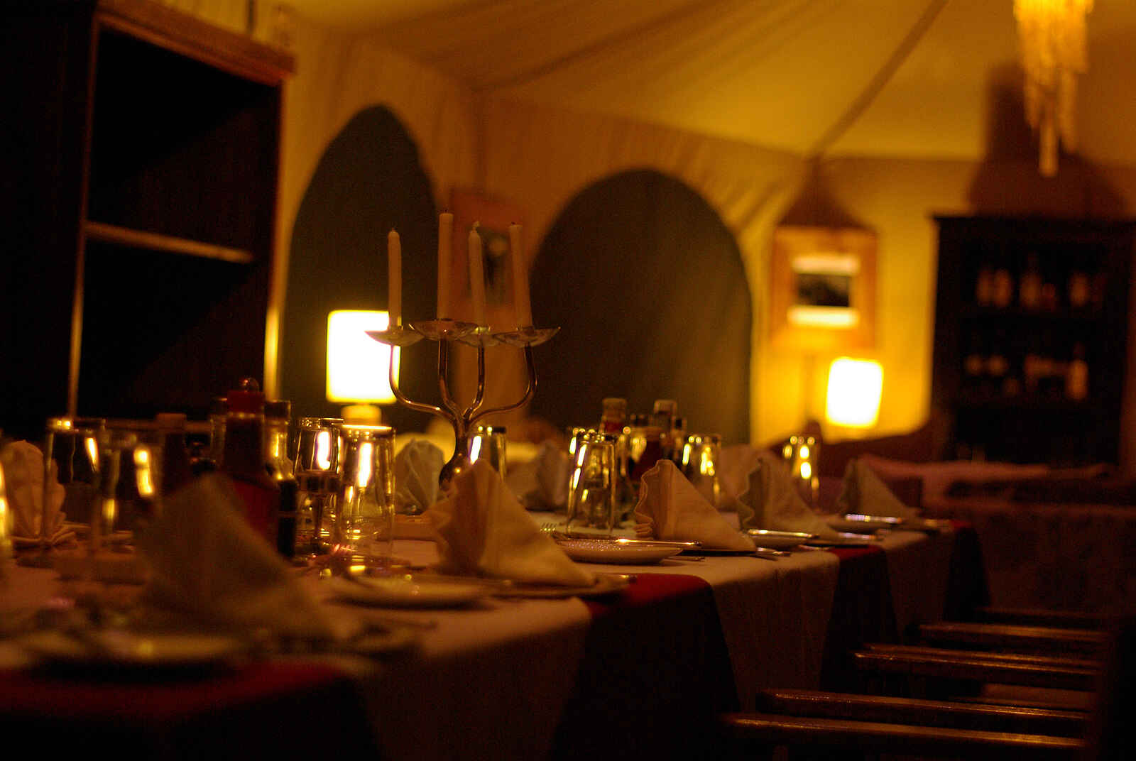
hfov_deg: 27.0
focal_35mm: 75
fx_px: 2370
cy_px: 380
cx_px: 568
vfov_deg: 18.2
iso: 800
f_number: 1.4
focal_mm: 50
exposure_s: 1/20
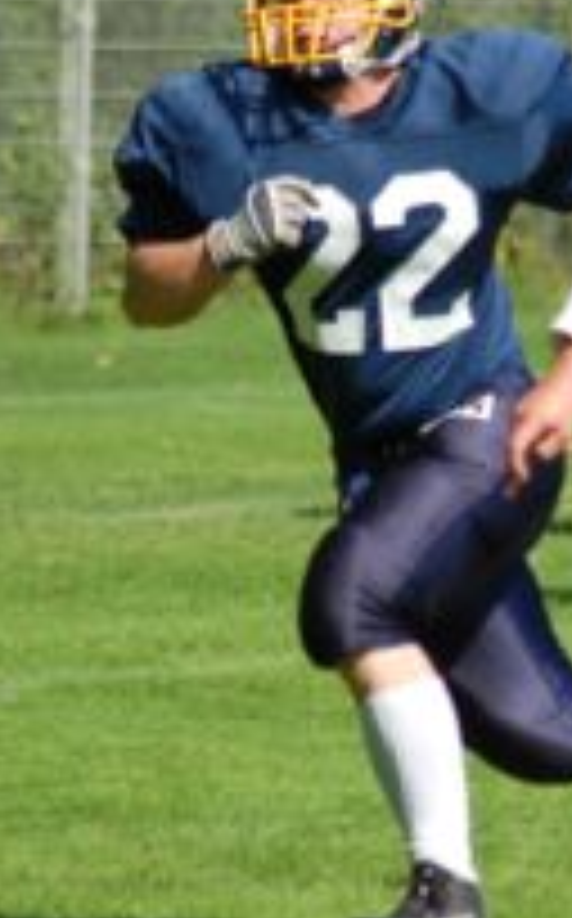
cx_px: 534
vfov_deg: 4.1
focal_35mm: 509
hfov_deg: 2.6
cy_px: 387
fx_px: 12732
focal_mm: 150
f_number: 5
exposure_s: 1/1250
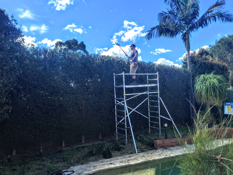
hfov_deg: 61.7
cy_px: 88
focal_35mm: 29
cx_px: 116
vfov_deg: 48.2
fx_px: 195
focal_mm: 4.15
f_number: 2.2
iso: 32
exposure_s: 1/1236
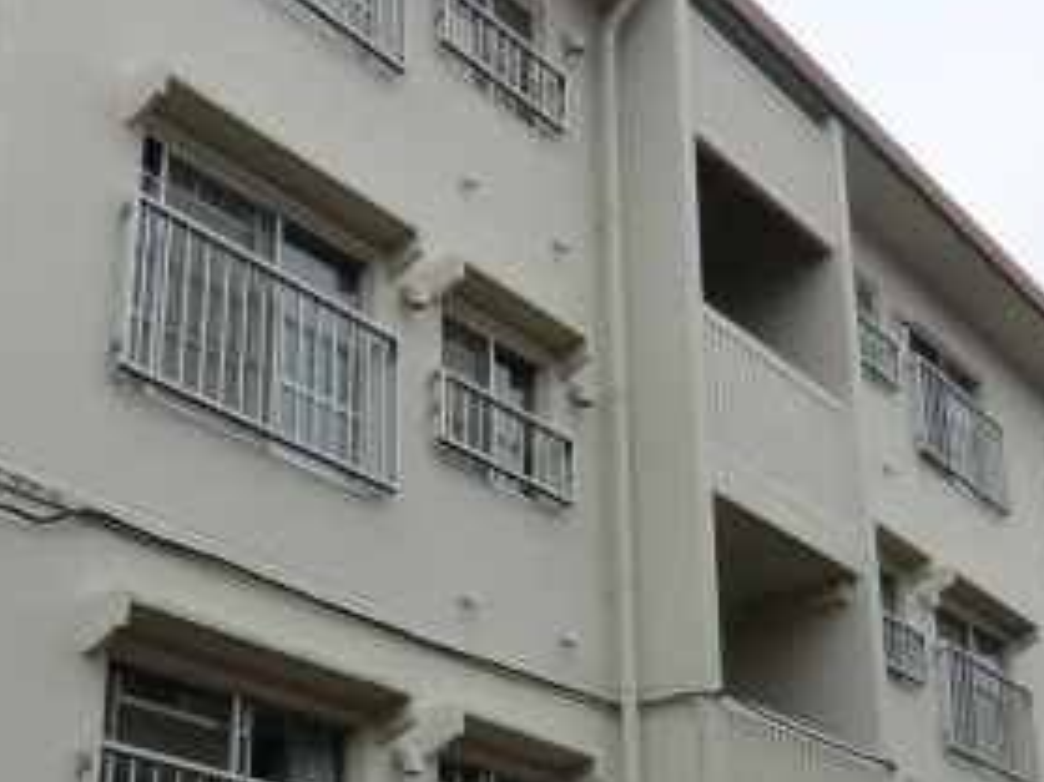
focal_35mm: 55
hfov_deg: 34.8
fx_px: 1658
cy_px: 681
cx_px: 644
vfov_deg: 25.8
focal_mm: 4.3
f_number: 3.2
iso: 64
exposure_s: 1/320
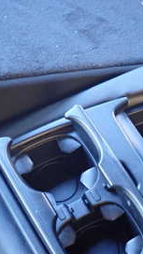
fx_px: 404
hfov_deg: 18.0
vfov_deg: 34.7
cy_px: 158
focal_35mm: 60
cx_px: 209
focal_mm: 4.5
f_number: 2
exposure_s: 1/30
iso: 640
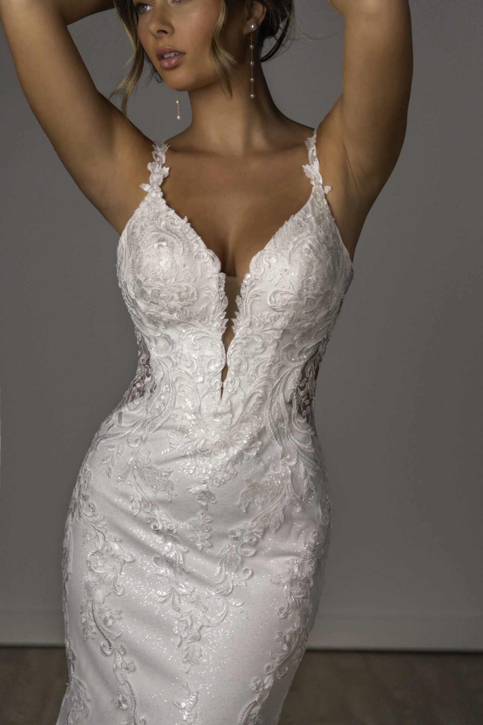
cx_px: 242
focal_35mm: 65
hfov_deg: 20.9
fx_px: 1308
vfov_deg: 31.0
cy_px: 362
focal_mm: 65
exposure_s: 1/5000
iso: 640
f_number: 2.8
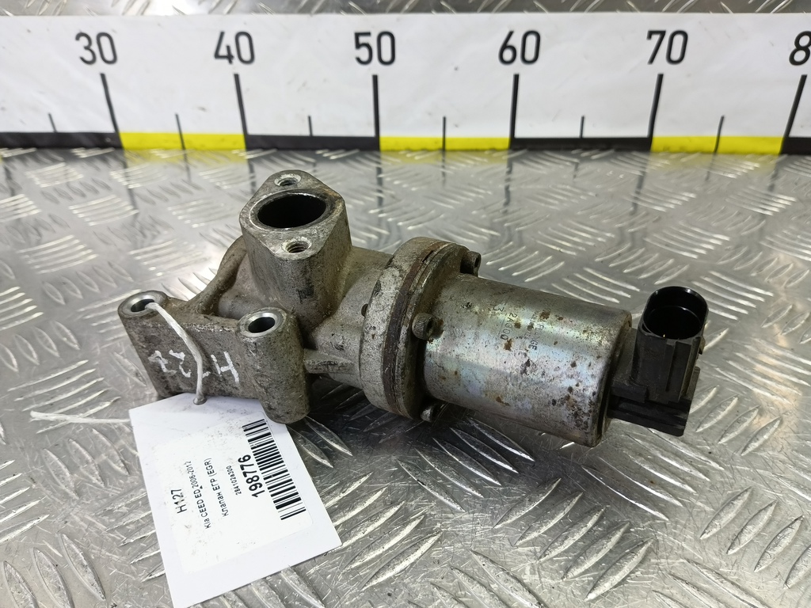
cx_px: 406
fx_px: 539
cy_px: 304
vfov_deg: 58.9
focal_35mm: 23
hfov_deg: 73.9
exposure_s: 1/50
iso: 147
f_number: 1.6
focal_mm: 4.11
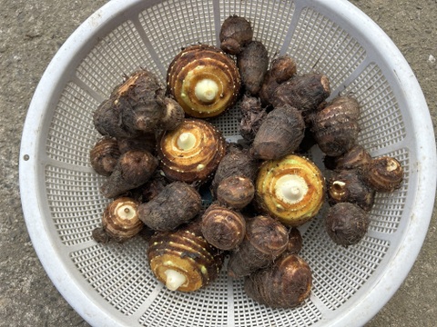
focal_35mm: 26
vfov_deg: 53.1
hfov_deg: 67.3
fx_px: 328
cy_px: 164
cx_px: 218
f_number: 1.5
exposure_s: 1/1089
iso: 50
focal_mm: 5.7
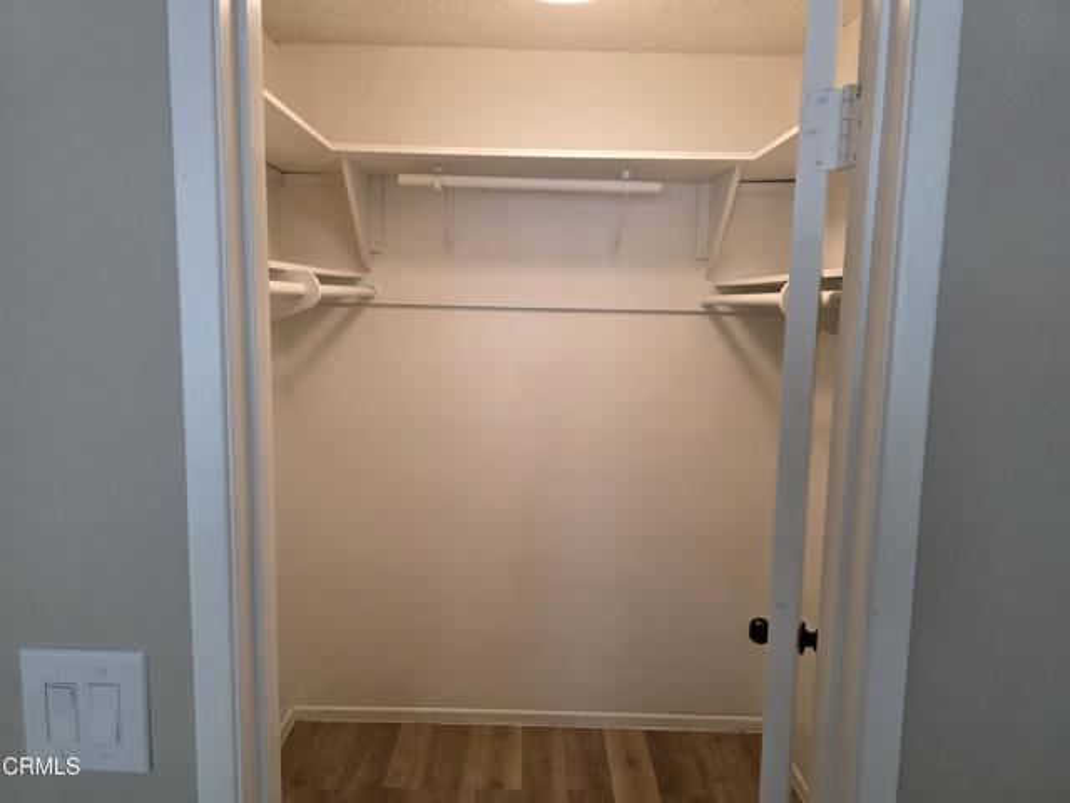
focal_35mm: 23
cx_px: 535
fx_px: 711
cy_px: 402
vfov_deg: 58.9
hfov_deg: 73.9
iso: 640
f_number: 1.7
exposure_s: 1/120
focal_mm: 6.3
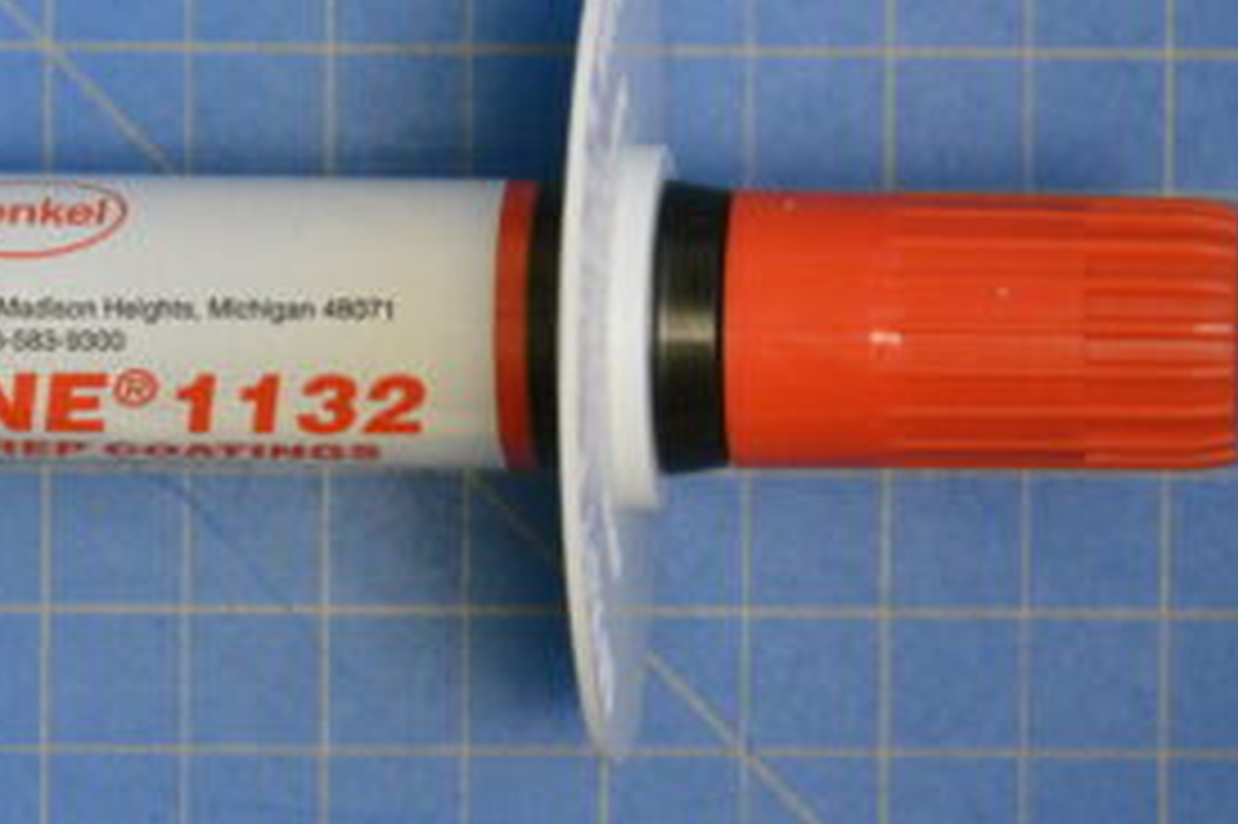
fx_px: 10963
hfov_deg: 6.5
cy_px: 351
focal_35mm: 319
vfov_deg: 4.3
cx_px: 333
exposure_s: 1/13
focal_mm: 130
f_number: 8
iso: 6400
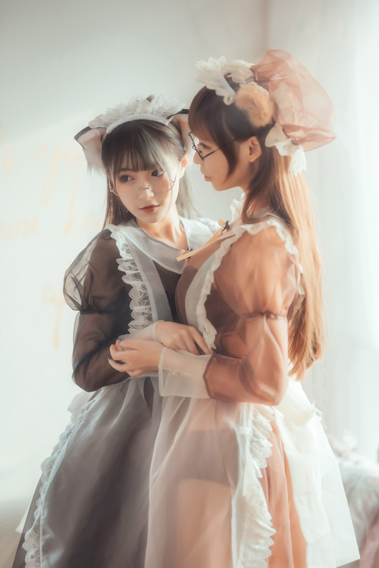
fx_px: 1657
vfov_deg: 19.5
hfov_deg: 13.0
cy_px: 284
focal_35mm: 105
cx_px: 190
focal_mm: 105
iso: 100
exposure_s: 1/250
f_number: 1.4
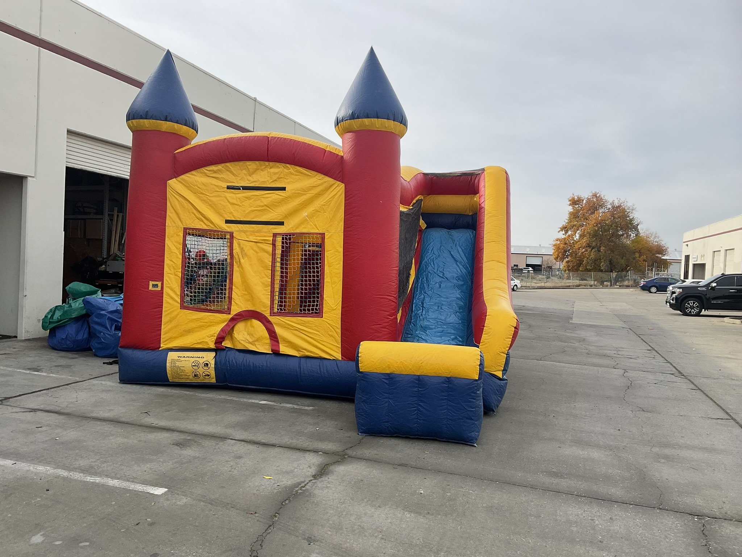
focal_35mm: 29
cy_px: 278
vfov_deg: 48.2
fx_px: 622
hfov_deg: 61.7
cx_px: 371
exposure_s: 1/1577
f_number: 1.8
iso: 16
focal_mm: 3
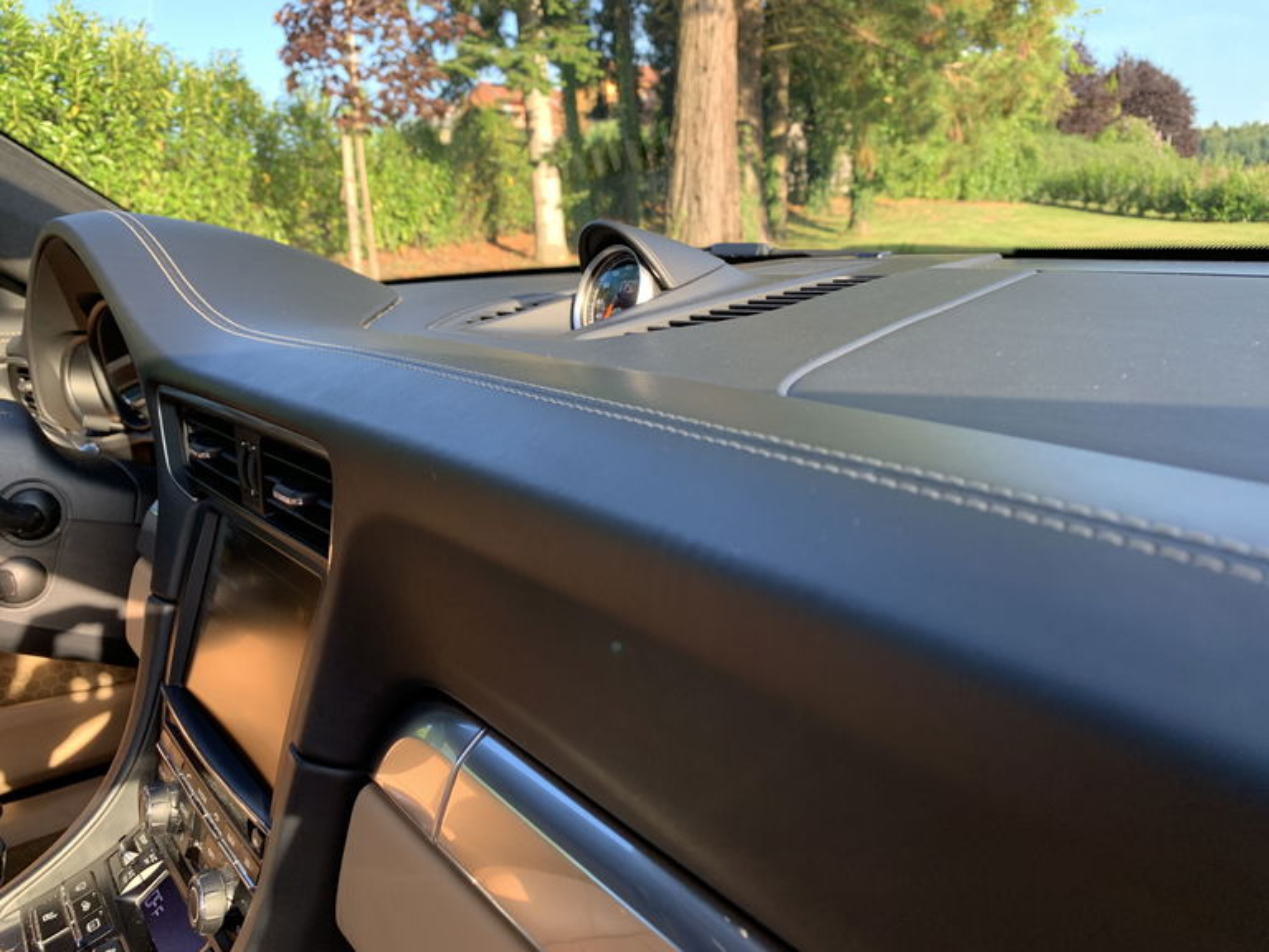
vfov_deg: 53.1
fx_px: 953
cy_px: 476
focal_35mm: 26
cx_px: 634
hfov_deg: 67.3
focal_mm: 4.25
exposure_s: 1/122
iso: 32
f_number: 1.8
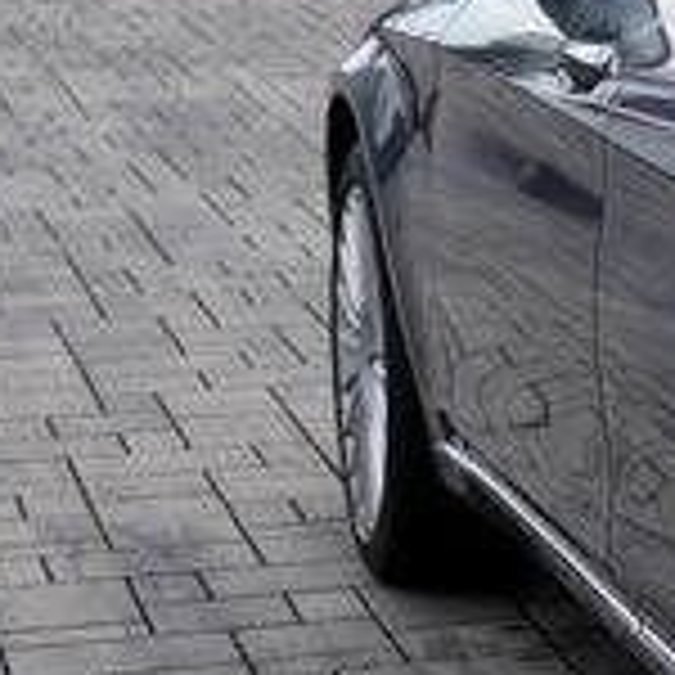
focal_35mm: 180
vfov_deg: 9.7
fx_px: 3971
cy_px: 322
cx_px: 1886
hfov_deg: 8.4
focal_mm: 31
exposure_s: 1/200
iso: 100
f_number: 6.3
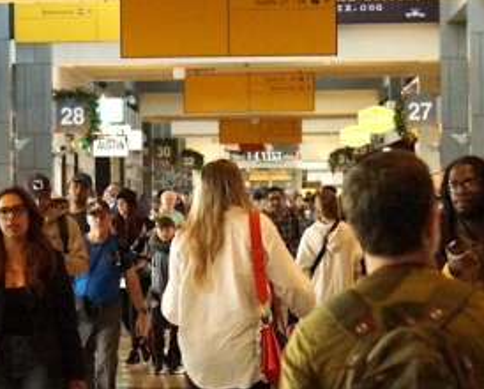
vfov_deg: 7.7
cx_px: 125
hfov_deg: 9.6
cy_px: 274
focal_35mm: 200
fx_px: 2867
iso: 6400
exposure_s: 1/500
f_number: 5.6
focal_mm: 75
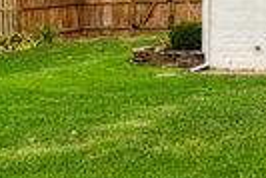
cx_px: 532
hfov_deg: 17.9
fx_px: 577
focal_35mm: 78
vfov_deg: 17.0
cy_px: -15
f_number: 8
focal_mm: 16
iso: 1250
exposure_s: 1/640
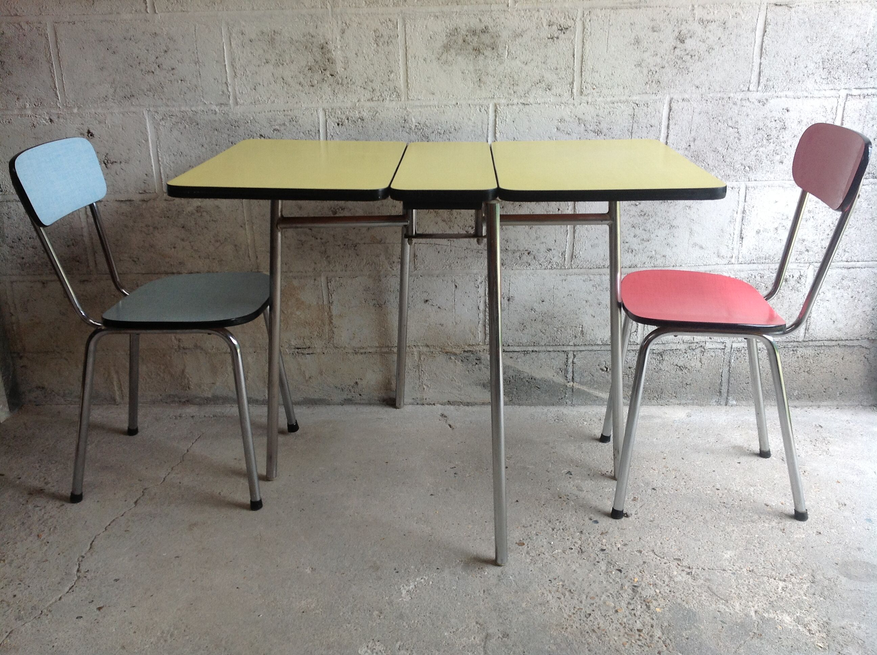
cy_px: 328
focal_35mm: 35
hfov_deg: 52.7
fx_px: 885
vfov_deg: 40.6
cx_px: 438
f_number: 2.4
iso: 80
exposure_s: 1/176
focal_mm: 4.28
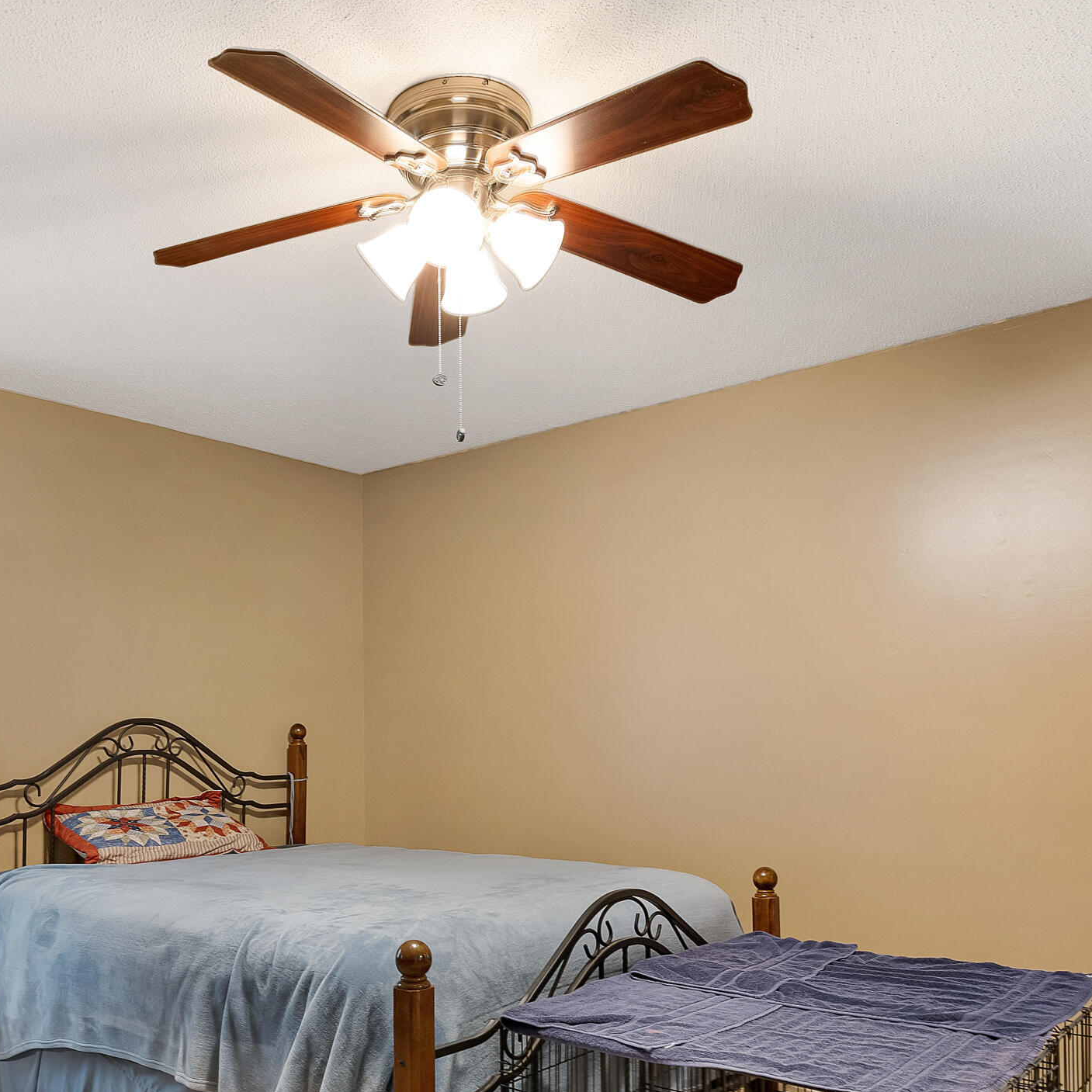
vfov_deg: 54.0
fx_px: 1035
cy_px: 766
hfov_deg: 55.3
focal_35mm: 29
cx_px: 448
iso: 1000
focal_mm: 16
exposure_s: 1/1.67
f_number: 7.1
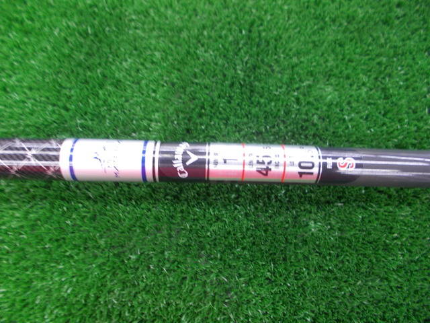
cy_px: 162
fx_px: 323
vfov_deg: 53.1
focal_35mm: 26
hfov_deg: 67.3
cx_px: 215
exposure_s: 1/15
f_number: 3.2
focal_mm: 4.6
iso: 200
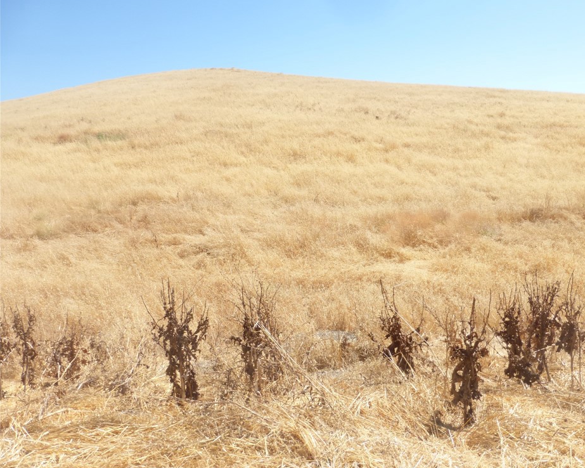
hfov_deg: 65.9
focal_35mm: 26
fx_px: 450
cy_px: 233
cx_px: 324
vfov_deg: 54.9
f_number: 4
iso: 100
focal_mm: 4.3
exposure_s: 1/640
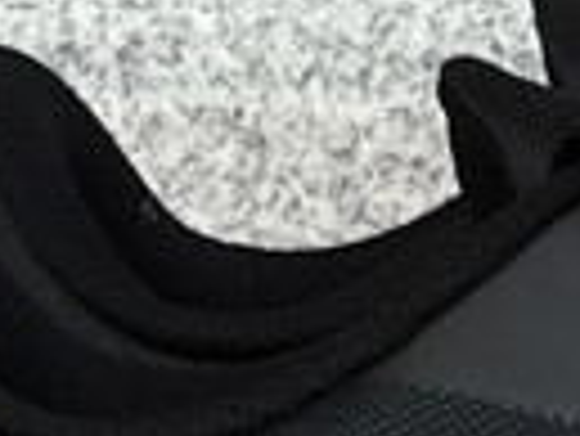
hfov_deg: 8.9
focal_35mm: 216
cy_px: 1023
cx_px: 958
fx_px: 3623
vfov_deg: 6.6
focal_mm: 3.3
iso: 25
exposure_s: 1/140
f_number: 2.4
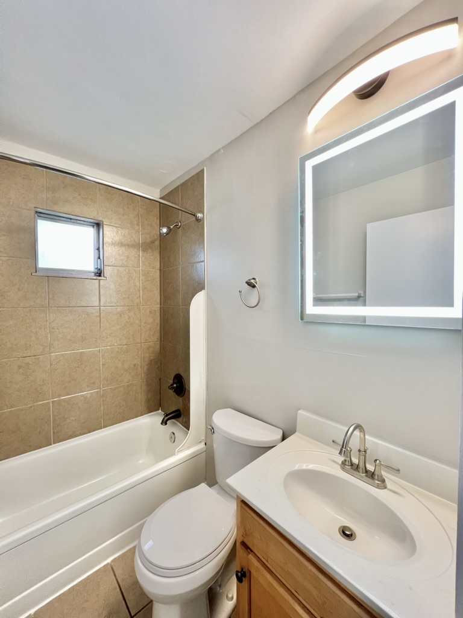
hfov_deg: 89.9
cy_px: 309
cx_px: 232
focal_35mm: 13
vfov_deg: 106.2
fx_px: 232
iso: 160
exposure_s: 1/60
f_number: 1.8
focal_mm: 1.57
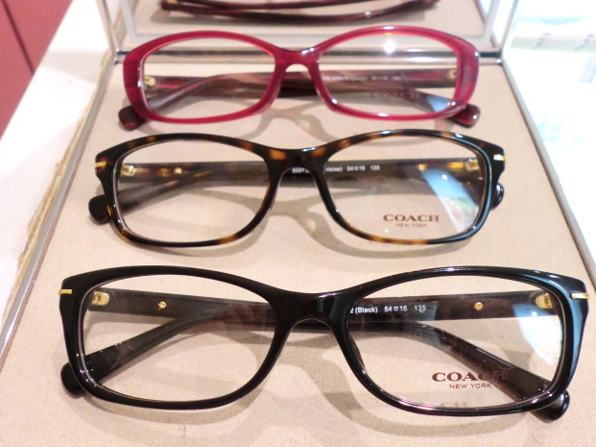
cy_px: 227
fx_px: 568
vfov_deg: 42.9
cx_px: 300
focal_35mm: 33
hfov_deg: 55.4
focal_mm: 5.8
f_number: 3.5
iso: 400
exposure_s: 1/60
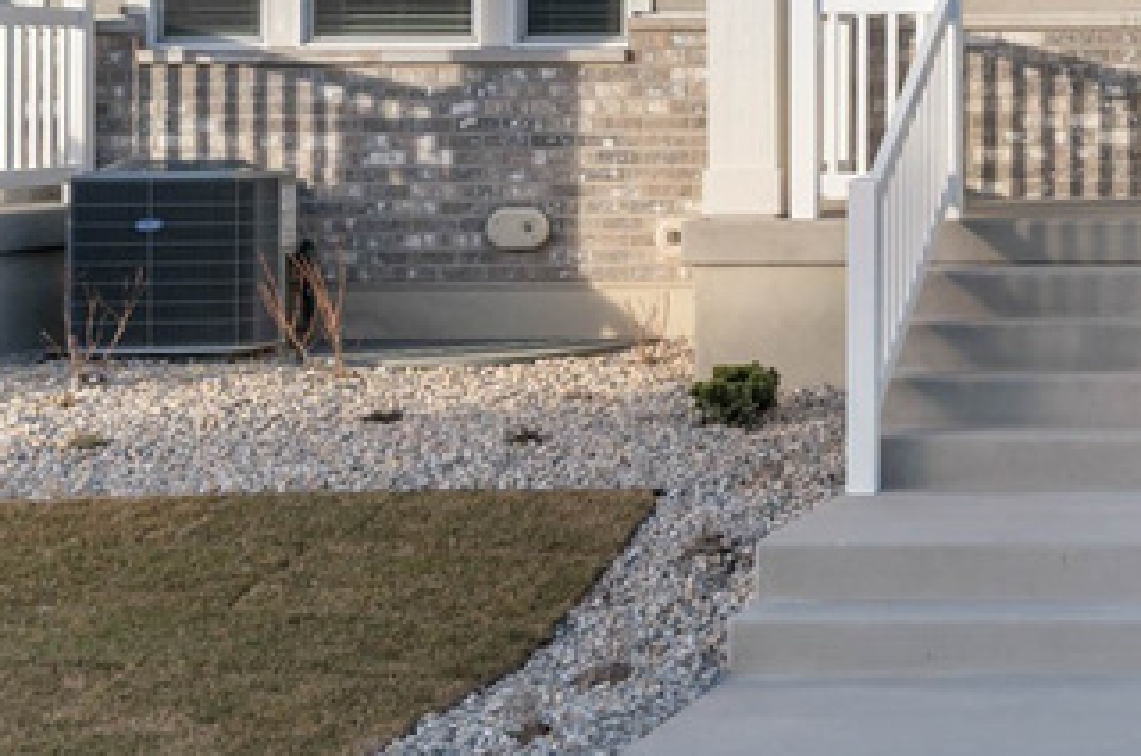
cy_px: -396
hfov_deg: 22.8
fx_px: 2530
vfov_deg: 15.6
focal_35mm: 80
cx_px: 1462
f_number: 8
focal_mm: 25
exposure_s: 1/80
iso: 320
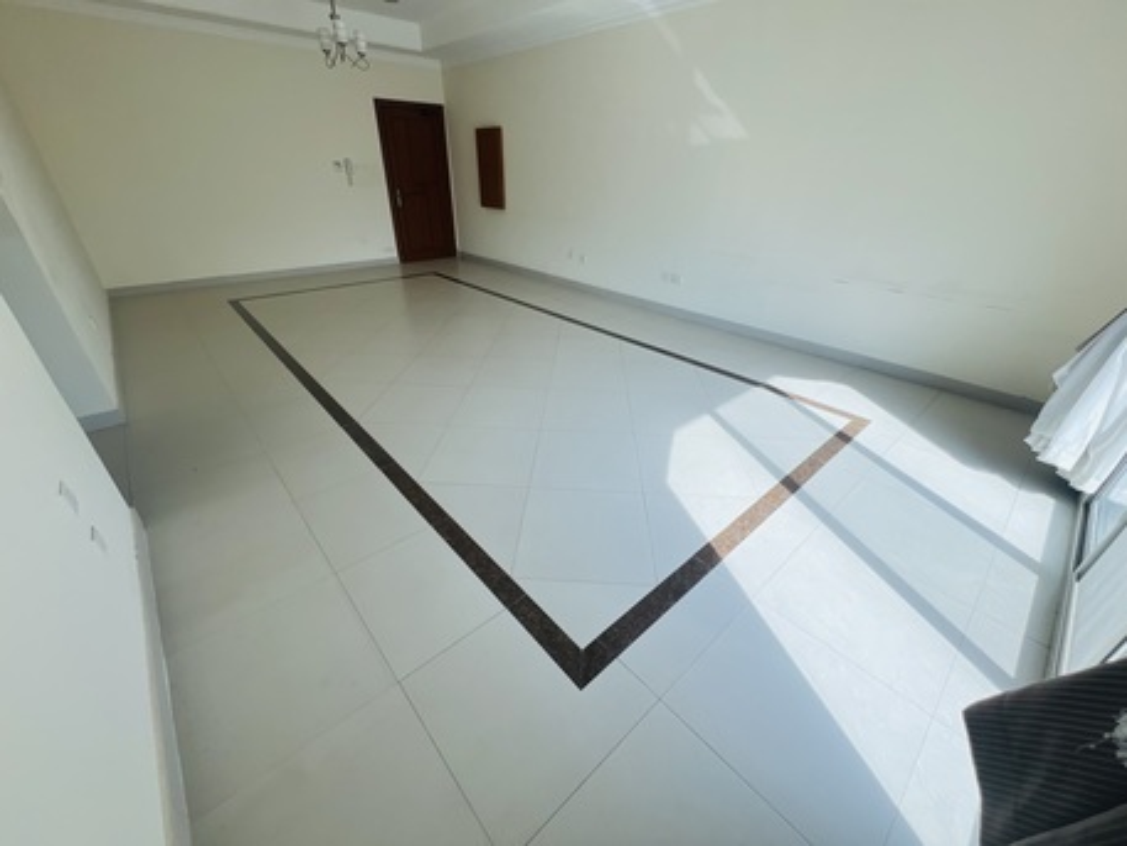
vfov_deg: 89.9
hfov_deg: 106.2
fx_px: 423
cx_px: 564
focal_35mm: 13
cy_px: 423
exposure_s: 1/99
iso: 32
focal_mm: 1.57
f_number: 1.8
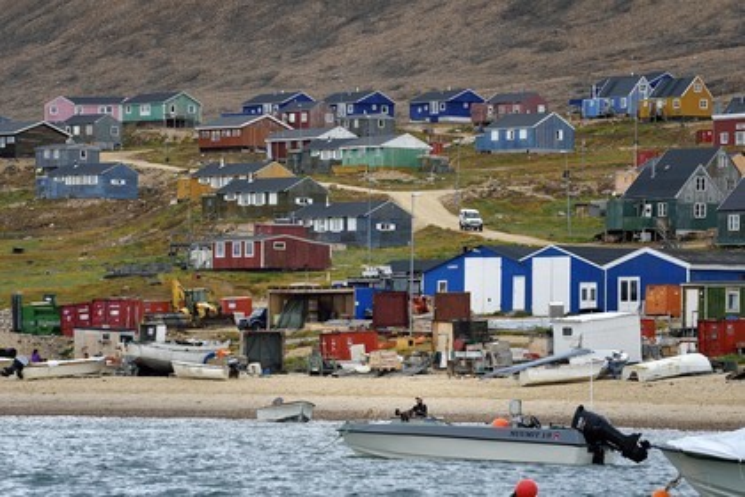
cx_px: 372
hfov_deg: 10.3
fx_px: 4139
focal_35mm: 200
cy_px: 248
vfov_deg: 6.9
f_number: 6.3
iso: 400
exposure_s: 1/400
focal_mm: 200
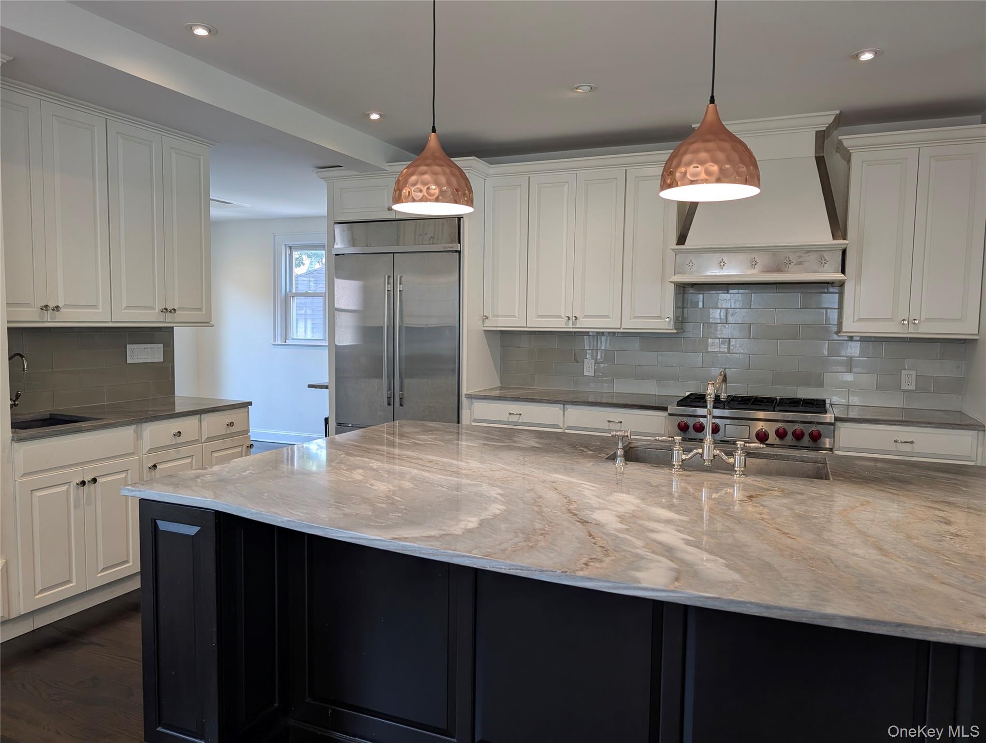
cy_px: 372
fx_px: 685
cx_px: 493
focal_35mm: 24
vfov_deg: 56.9
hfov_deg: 71.5
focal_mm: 6.9
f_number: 1.68
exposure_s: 1/60
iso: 44
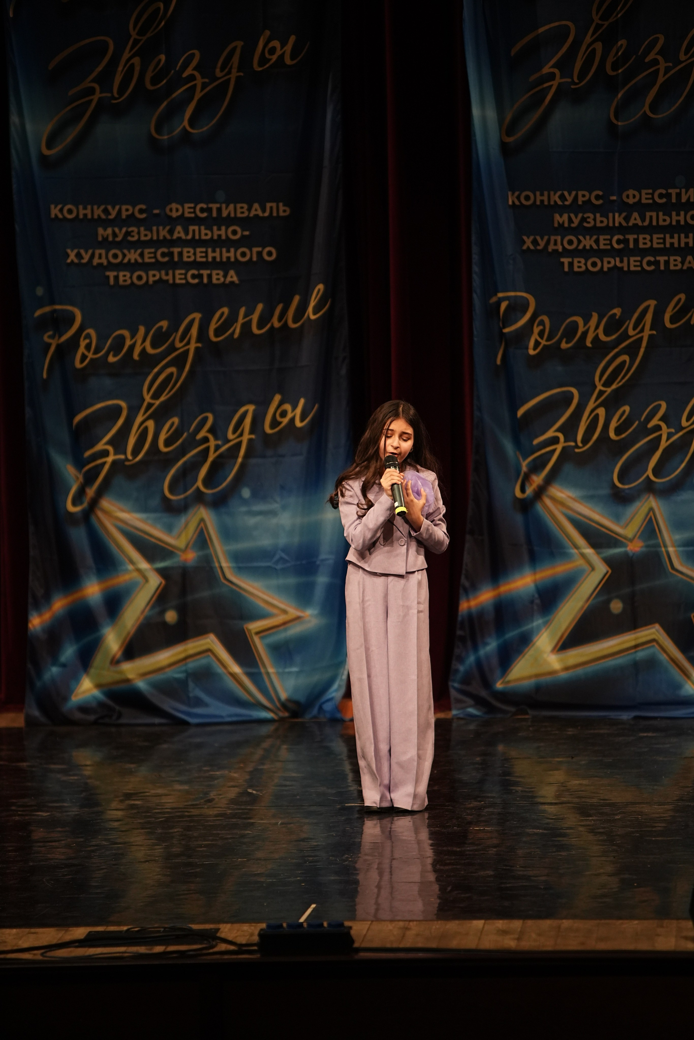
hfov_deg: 6.9
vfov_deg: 10.3
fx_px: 5783
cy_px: 520
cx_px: 347
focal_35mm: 200
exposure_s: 1/400
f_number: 2.8
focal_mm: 200
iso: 1600
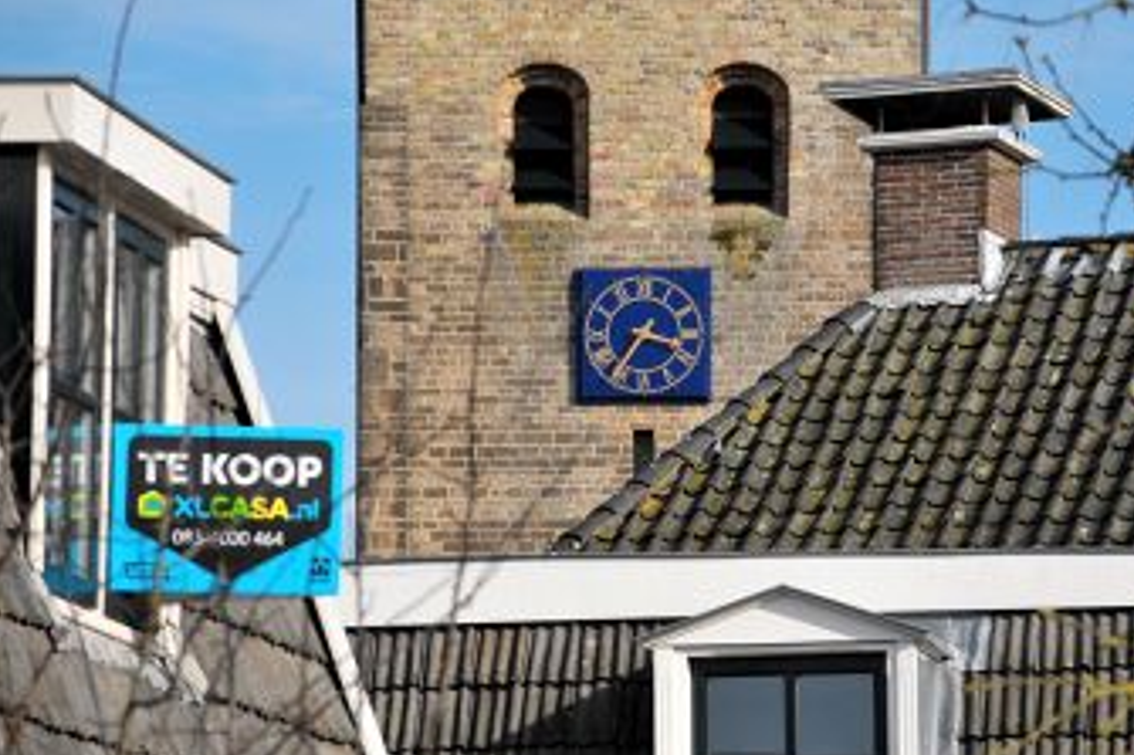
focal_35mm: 252
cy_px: 330
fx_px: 7923
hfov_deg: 8.2
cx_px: 697
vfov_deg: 5.5
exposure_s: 1/1250
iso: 320
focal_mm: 125
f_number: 5.6
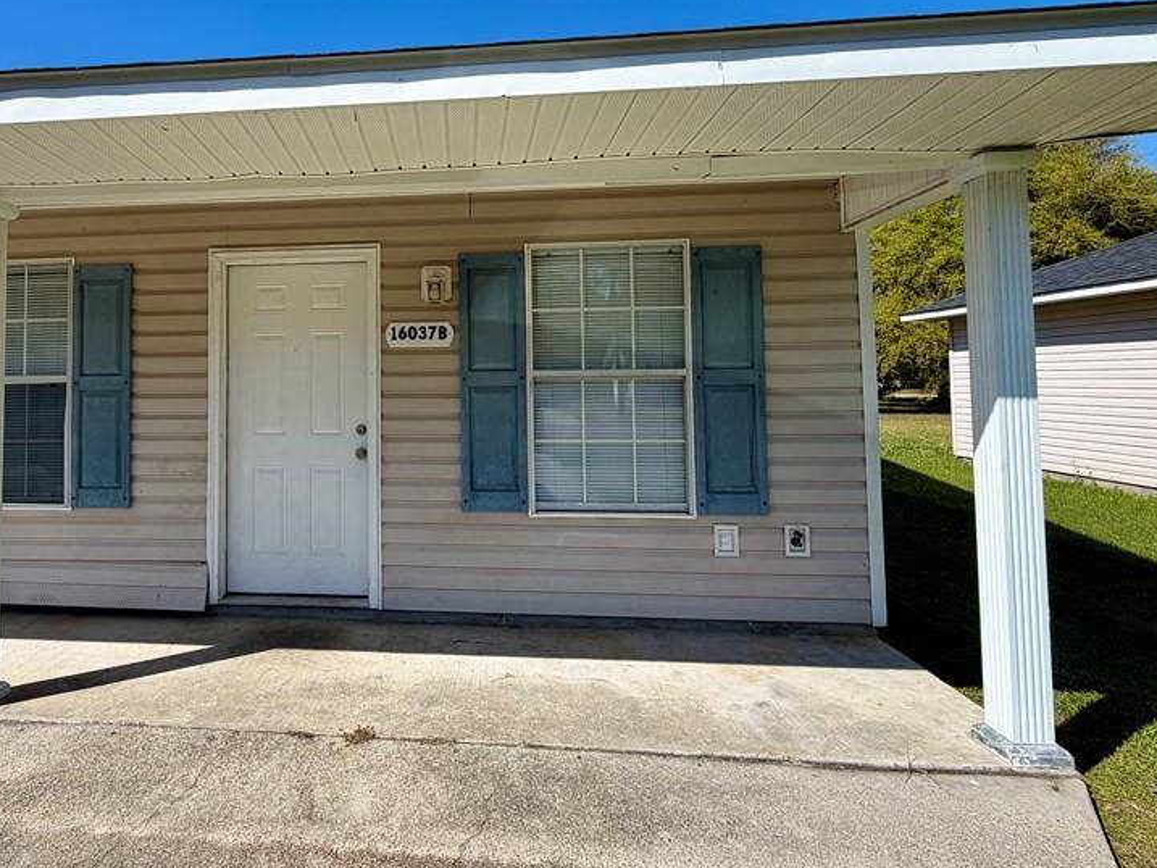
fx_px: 669
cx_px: 424
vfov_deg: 65.4
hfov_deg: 80.0
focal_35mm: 20
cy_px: 352
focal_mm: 2.22
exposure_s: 1/901
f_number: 2.2
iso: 20
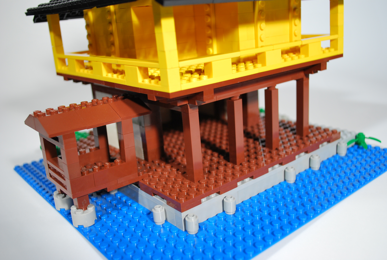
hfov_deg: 53.0
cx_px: 194
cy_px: 130
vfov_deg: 37.0
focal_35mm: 36
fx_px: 388
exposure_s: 1/30
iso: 280
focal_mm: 24
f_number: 4.2
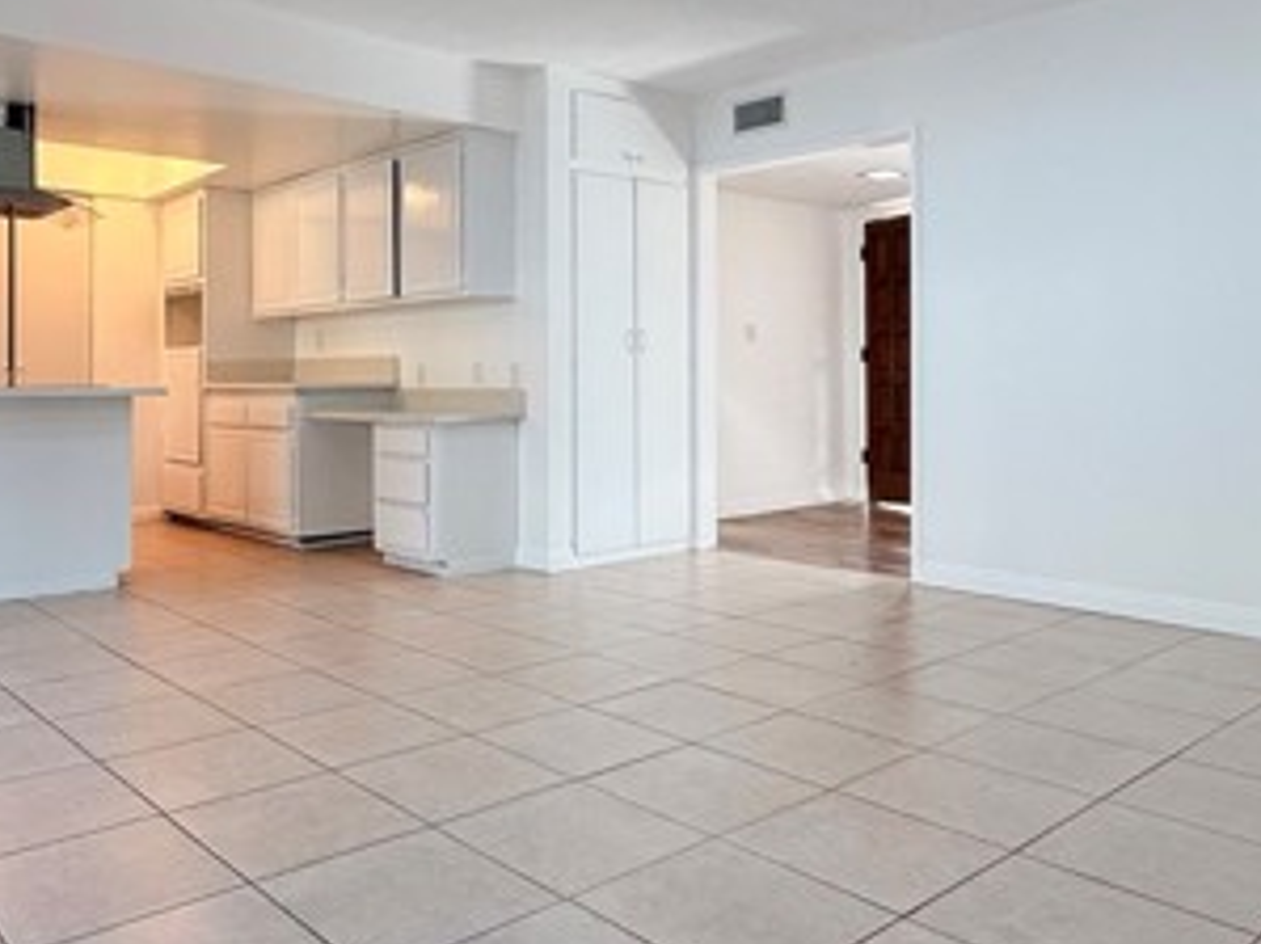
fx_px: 1092
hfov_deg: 59.5
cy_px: 362
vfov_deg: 46.4
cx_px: 502
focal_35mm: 30
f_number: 2.2
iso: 64
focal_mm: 2.22
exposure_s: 1/120
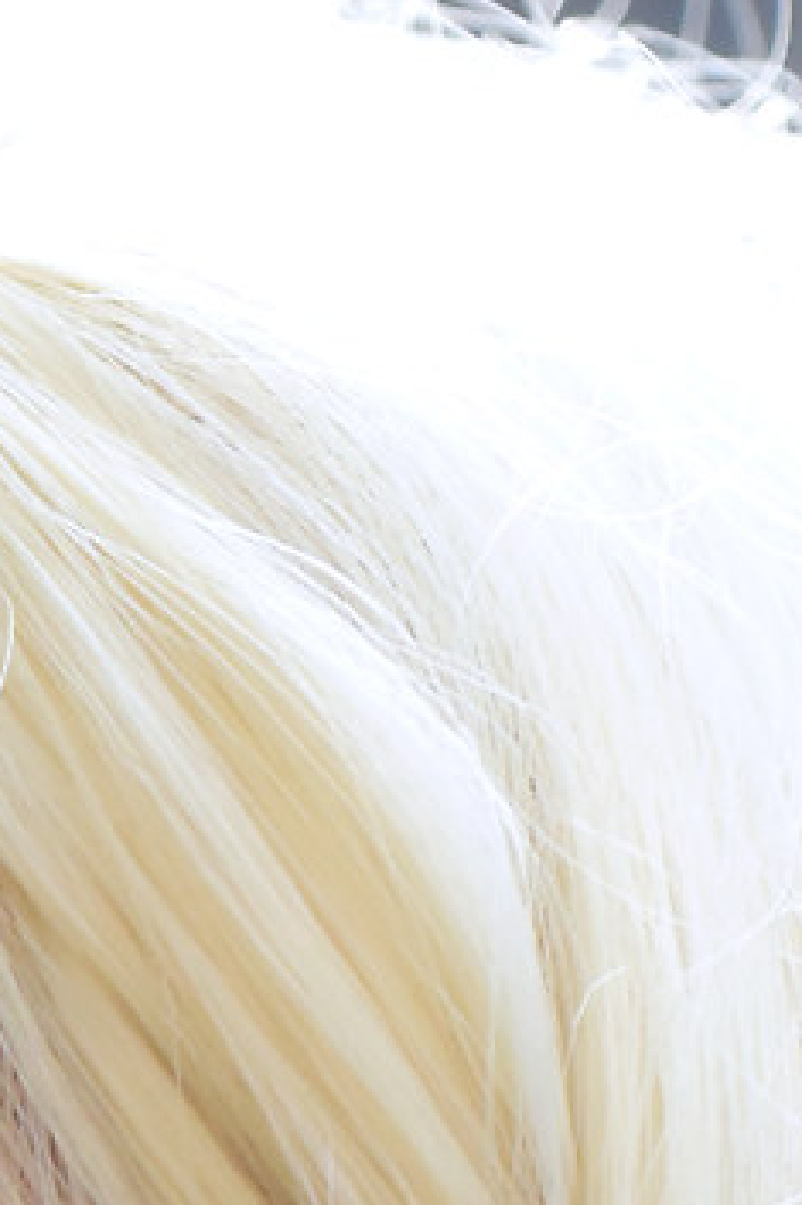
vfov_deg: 2.3
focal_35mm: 885
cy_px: 3533
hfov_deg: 1.5
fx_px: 29600
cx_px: -1577
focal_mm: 130
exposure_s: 1/1000
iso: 1800
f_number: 6.3
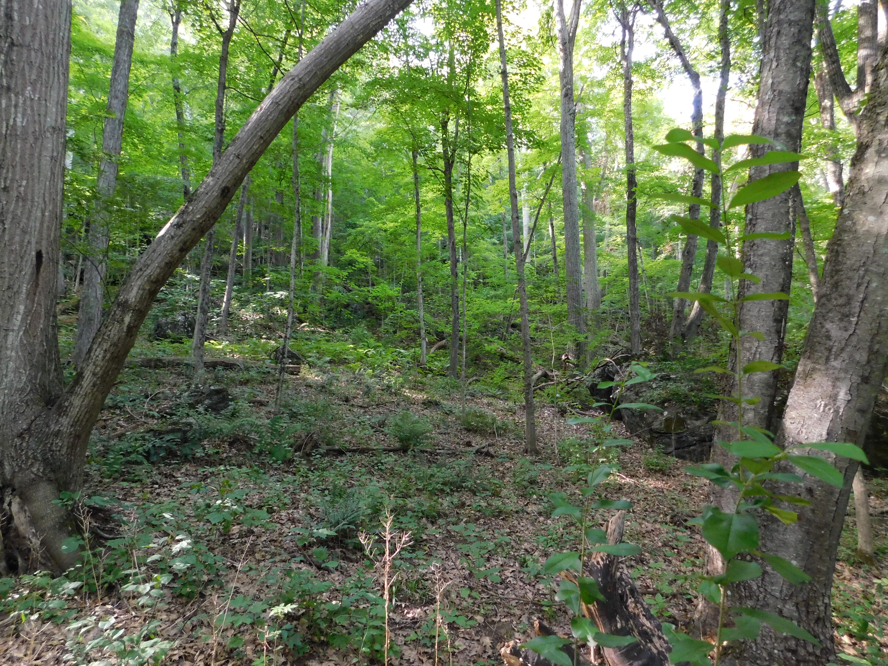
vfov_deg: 58.9
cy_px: 333
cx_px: 444
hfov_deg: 73.9
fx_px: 590
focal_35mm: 23
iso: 320
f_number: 3
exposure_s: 1/30
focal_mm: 4
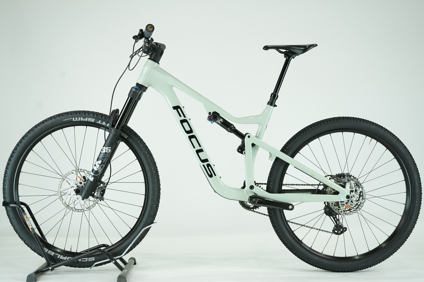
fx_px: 624
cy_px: 141
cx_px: 212
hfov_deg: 37.5
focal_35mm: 53
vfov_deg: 25.5
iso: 1250
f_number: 5
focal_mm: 53
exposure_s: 1/200
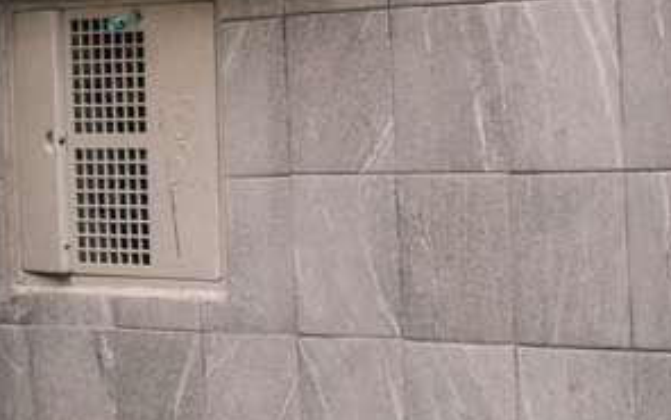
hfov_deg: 9.8
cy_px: -58
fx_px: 3785
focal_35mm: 207
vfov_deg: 6.3
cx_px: -331
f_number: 3.2
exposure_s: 1/200
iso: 800
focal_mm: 50
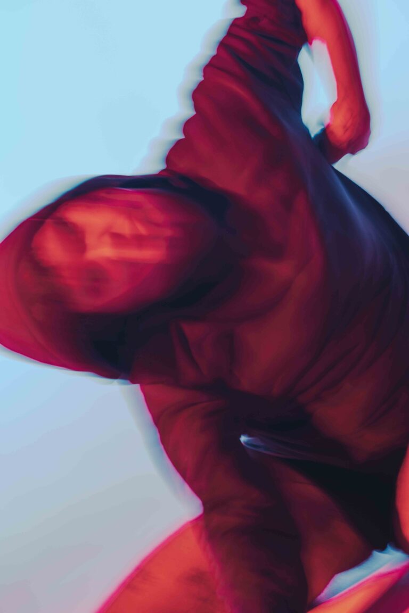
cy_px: 306
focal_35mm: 84
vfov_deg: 24.2
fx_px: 1431
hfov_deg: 16.3
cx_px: 204
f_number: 2.2
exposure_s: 1/8
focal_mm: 56
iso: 80
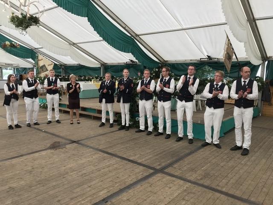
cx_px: 136
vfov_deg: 49.7
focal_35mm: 28
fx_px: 221
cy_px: 102
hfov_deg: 63.4
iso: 20
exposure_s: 1/108
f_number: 1.8
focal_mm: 3.99
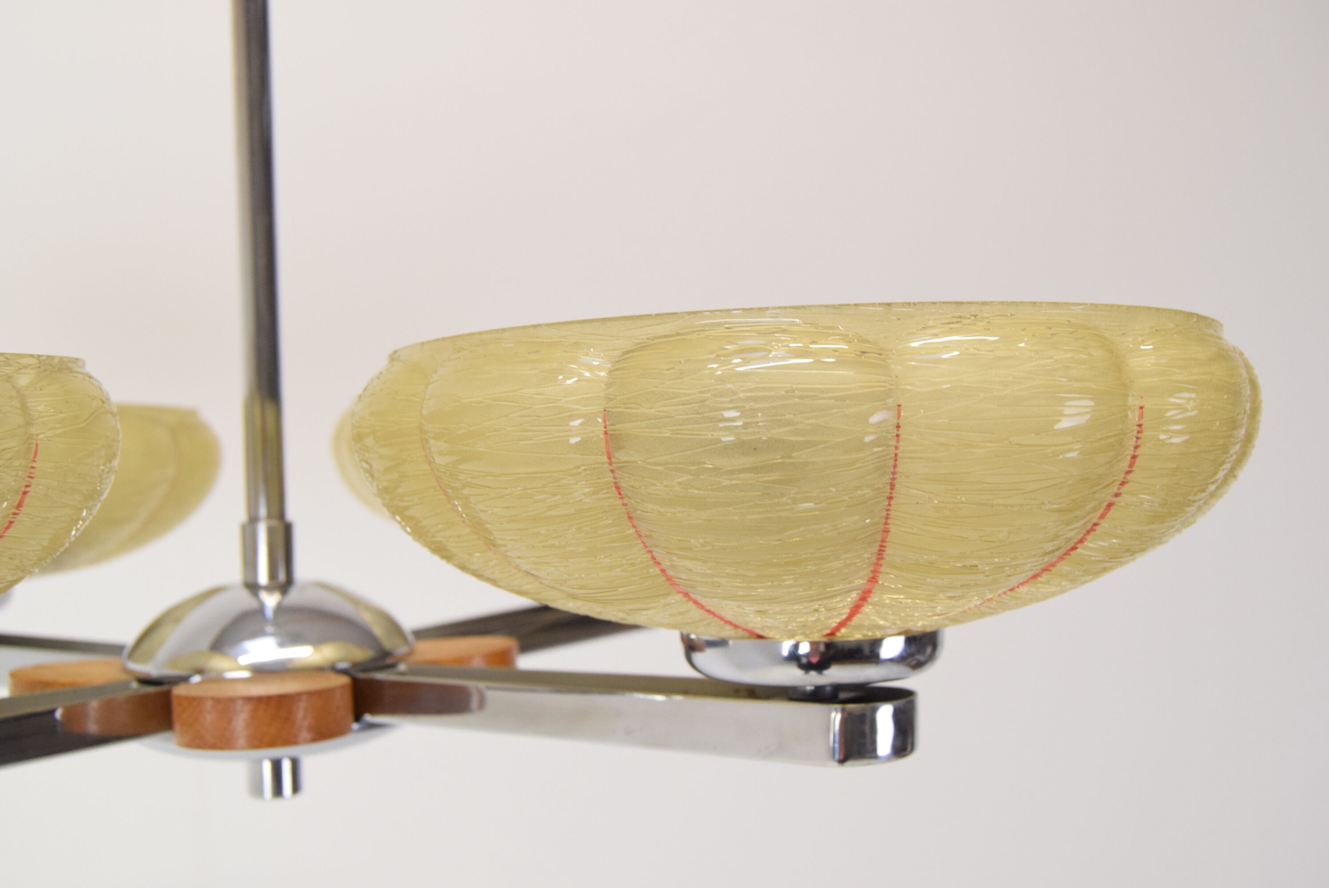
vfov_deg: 29.9
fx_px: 1662
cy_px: 444
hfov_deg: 43.6
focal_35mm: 45
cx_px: 664
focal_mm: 30
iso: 1600
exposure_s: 1/160
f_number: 6.3
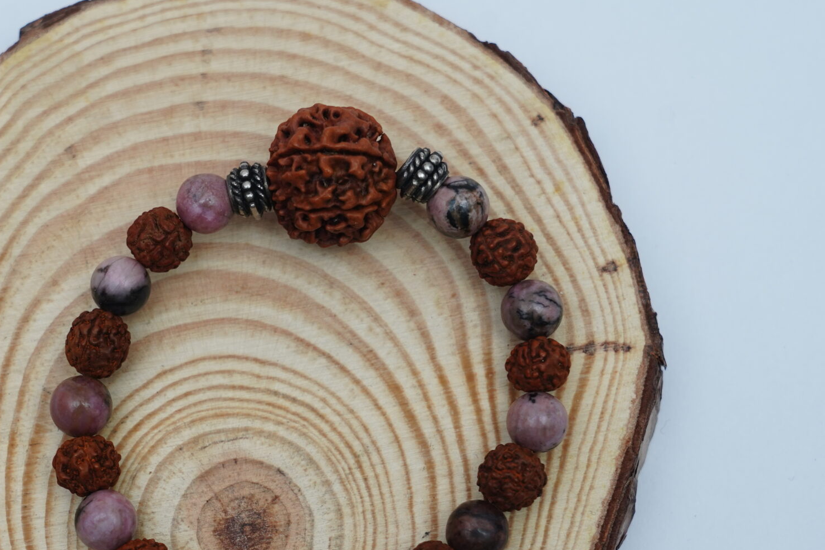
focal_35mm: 102
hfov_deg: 19.9
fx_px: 2337
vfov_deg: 13.4
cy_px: 408
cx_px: 263
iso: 400
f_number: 7.1
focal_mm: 59
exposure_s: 1/125
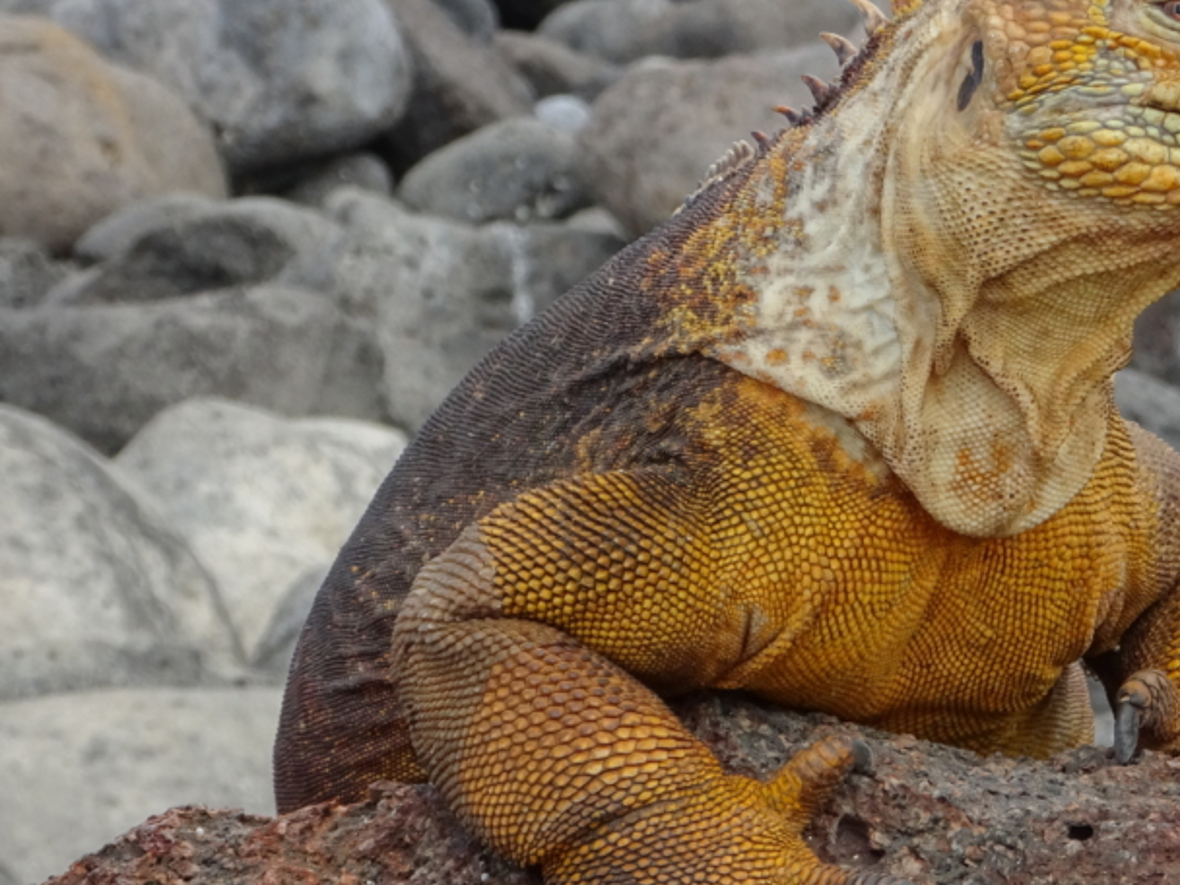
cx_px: 891
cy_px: 314
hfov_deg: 10.8
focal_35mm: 182
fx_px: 6204
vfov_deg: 8.2
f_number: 5
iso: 80
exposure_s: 1/200
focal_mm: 18.53
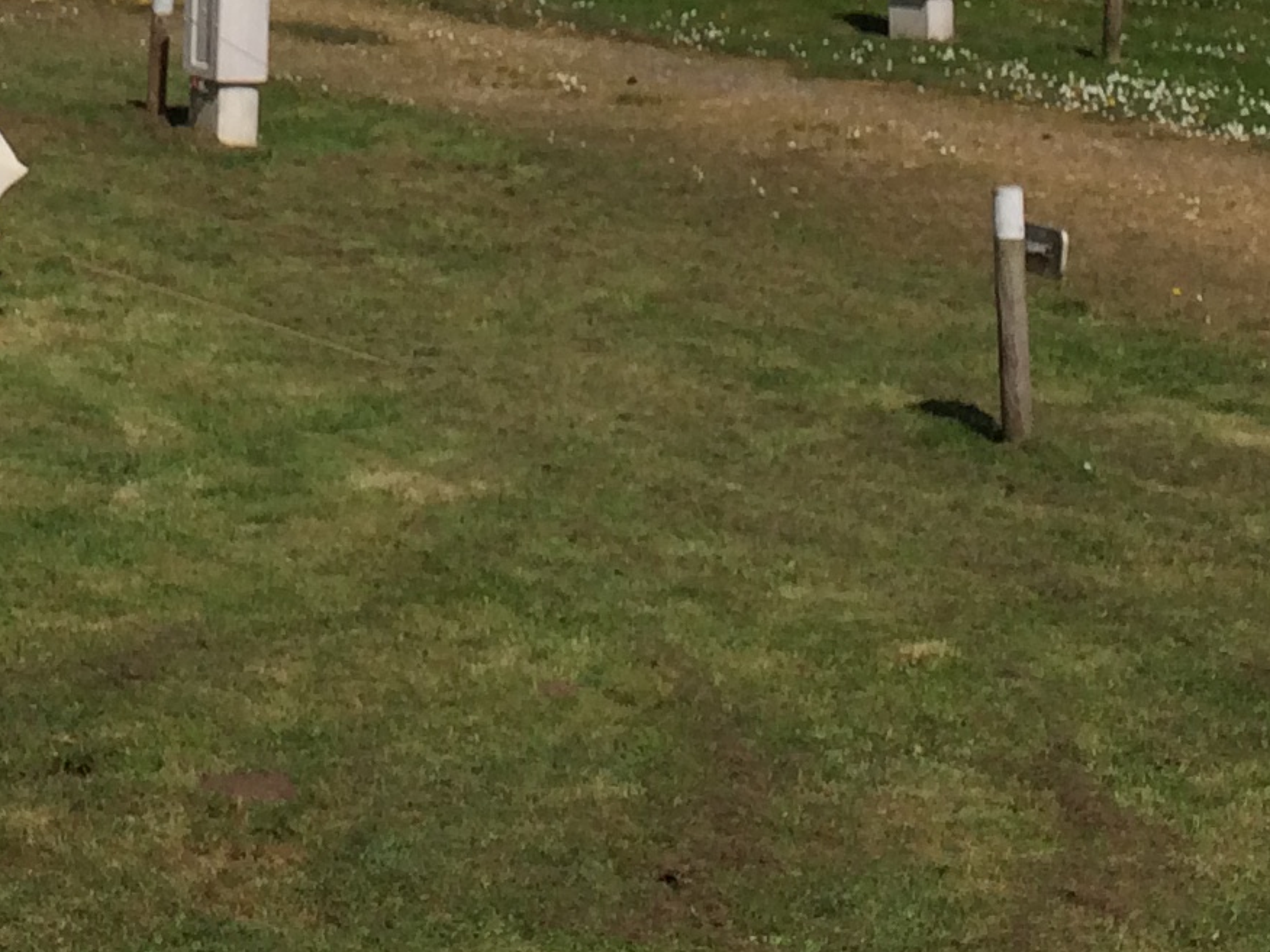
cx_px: 194
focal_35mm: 108
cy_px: -713
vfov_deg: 12.6
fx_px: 3962
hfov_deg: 18.0
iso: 32
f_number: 2.2
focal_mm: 4.15
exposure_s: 1/5128
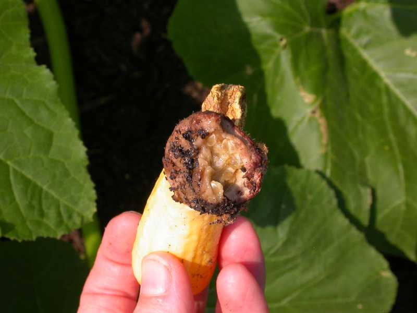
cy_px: 156
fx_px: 940
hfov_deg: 25.0
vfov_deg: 18.9
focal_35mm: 78
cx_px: 208
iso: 100
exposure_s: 1/250
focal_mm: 16.2
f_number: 7.9
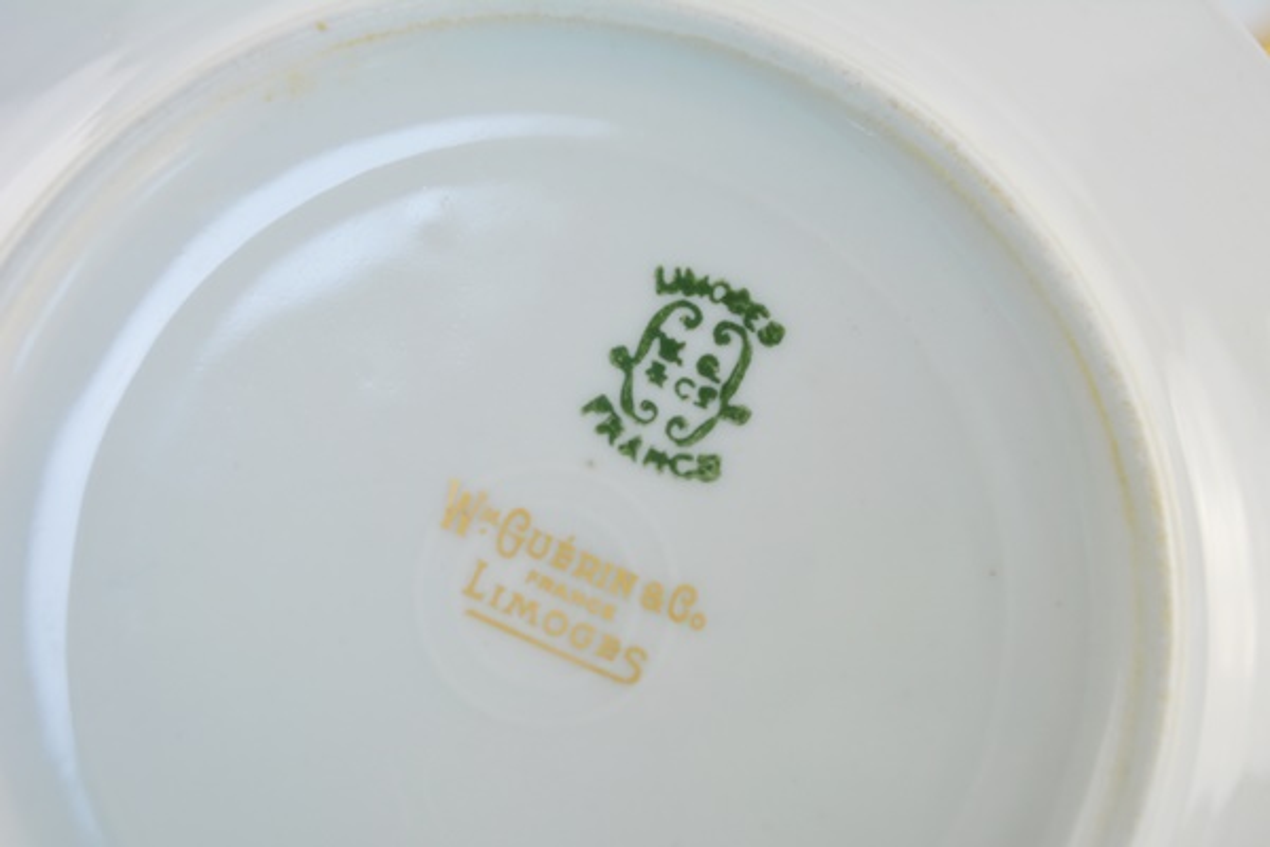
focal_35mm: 60
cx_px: 635
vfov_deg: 22.6
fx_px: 2117
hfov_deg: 33.4
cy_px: 424
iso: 200
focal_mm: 40
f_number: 5.6
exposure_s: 1/125
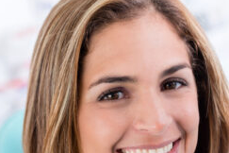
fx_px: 954
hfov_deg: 13.5
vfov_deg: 9.1
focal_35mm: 150
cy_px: 155
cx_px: 17
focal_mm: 56
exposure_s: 1/200
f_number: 2.8
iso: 200
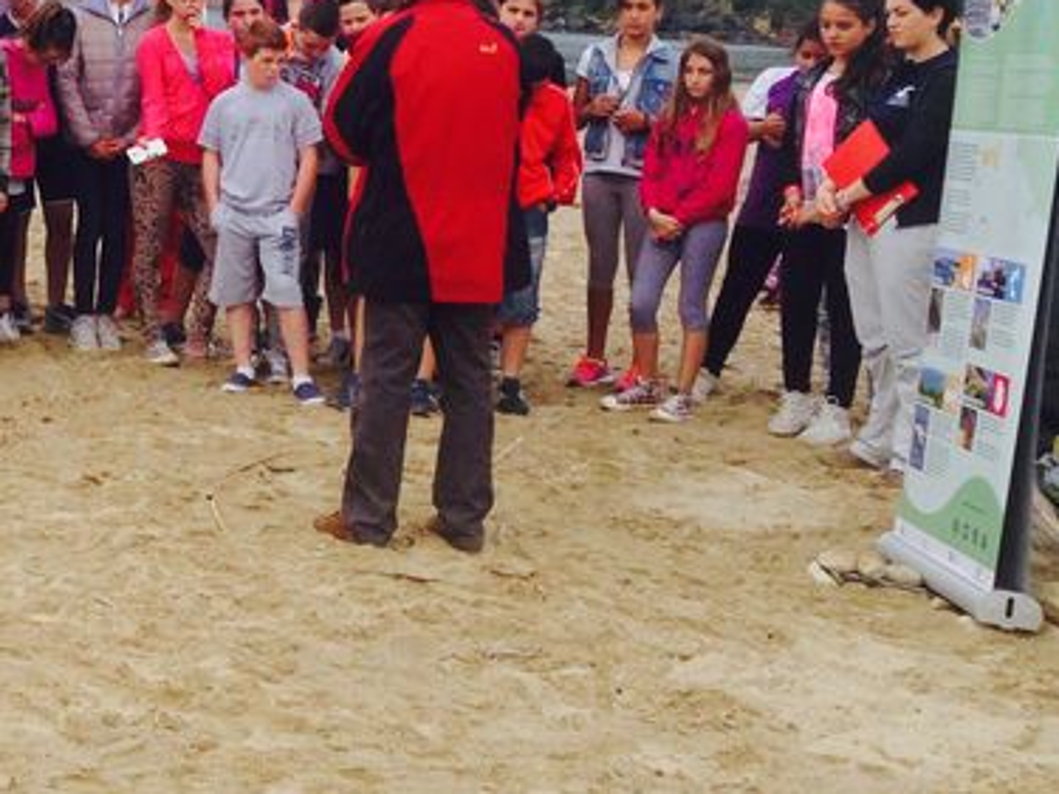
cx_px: -169
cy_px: 51
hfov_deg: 20.9
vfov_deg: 16.5
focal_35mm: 88
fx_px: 2691
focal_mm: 4.12
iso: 50
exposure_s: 1/1130
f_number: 2.4
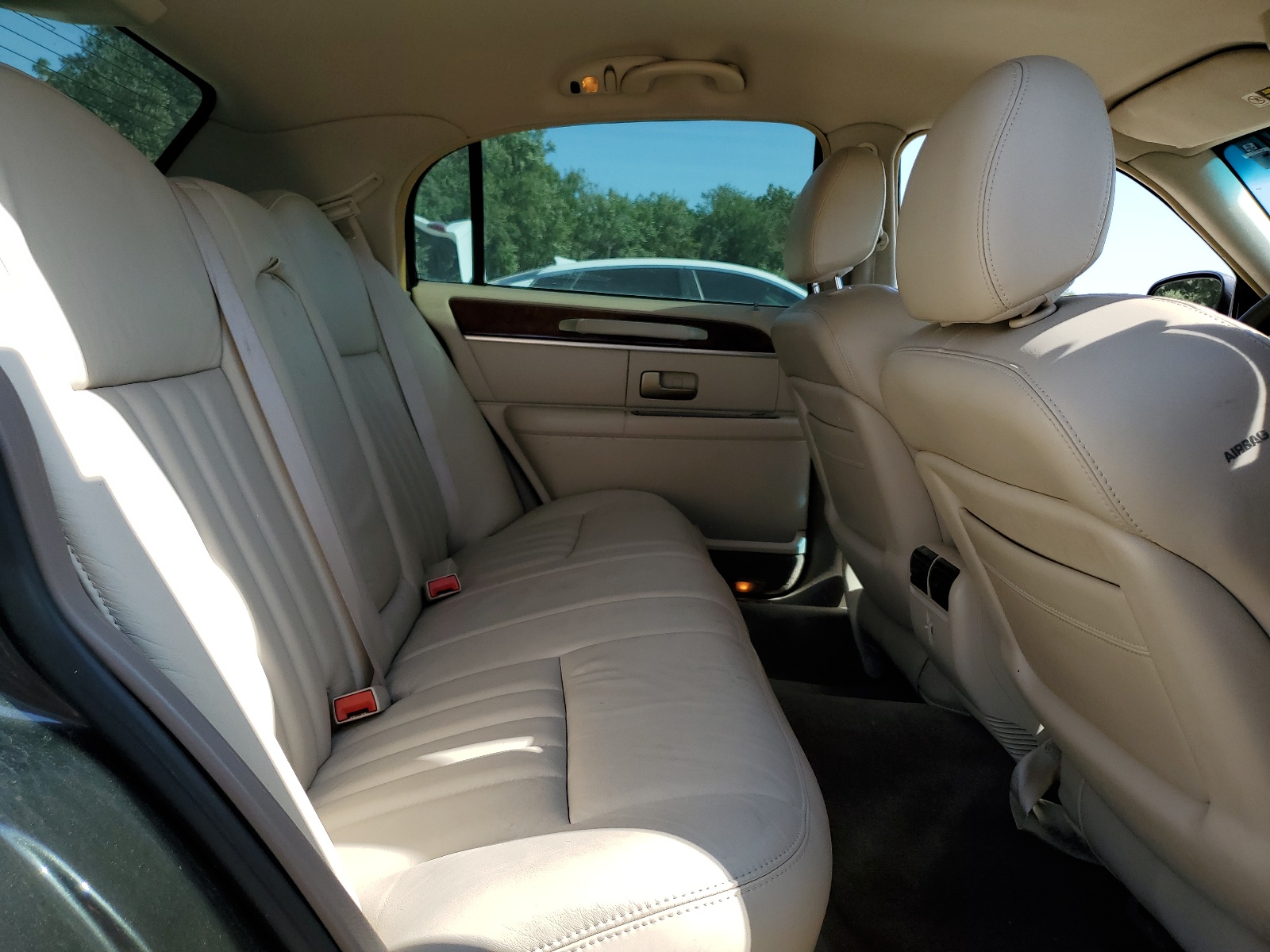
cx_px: 635
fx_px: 954
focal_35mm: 26
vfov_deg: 53.1
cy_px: 476
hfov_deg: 67.3
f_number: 1.5
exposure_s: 1/1111
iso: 50
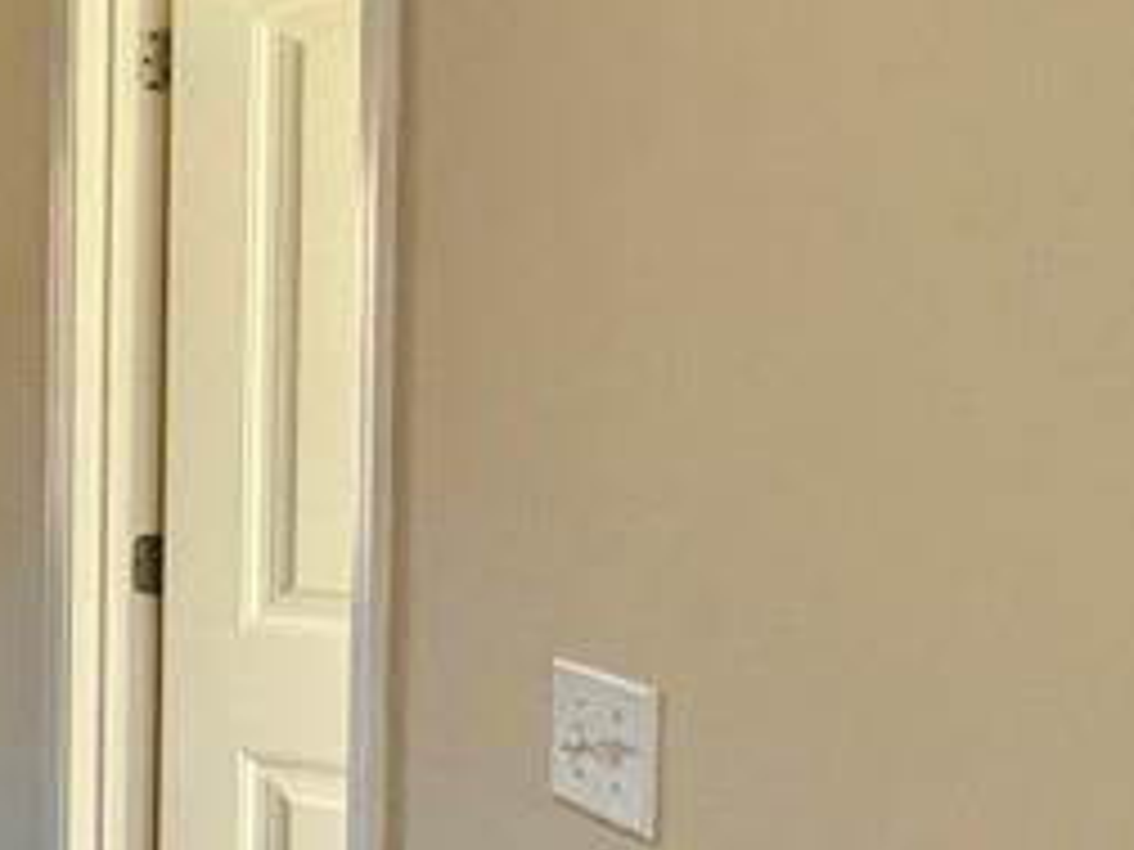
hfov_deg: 22.7
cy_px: 315
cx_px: -814
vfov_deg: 25.6
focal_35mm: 57
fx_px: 1867
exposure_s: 1/120
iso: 250
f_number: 2.2
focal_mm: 2.22
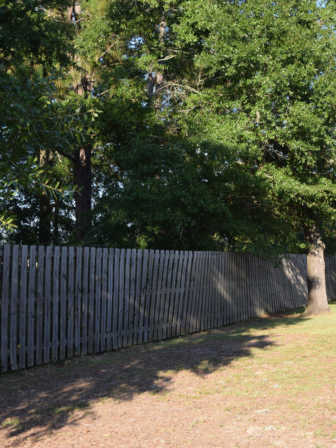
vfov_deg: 30.9
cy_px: 224
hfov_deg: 23.3
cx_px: 232
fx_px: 812
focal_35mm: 63
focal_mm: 29
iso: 100
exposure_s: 1/160
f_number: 6.3
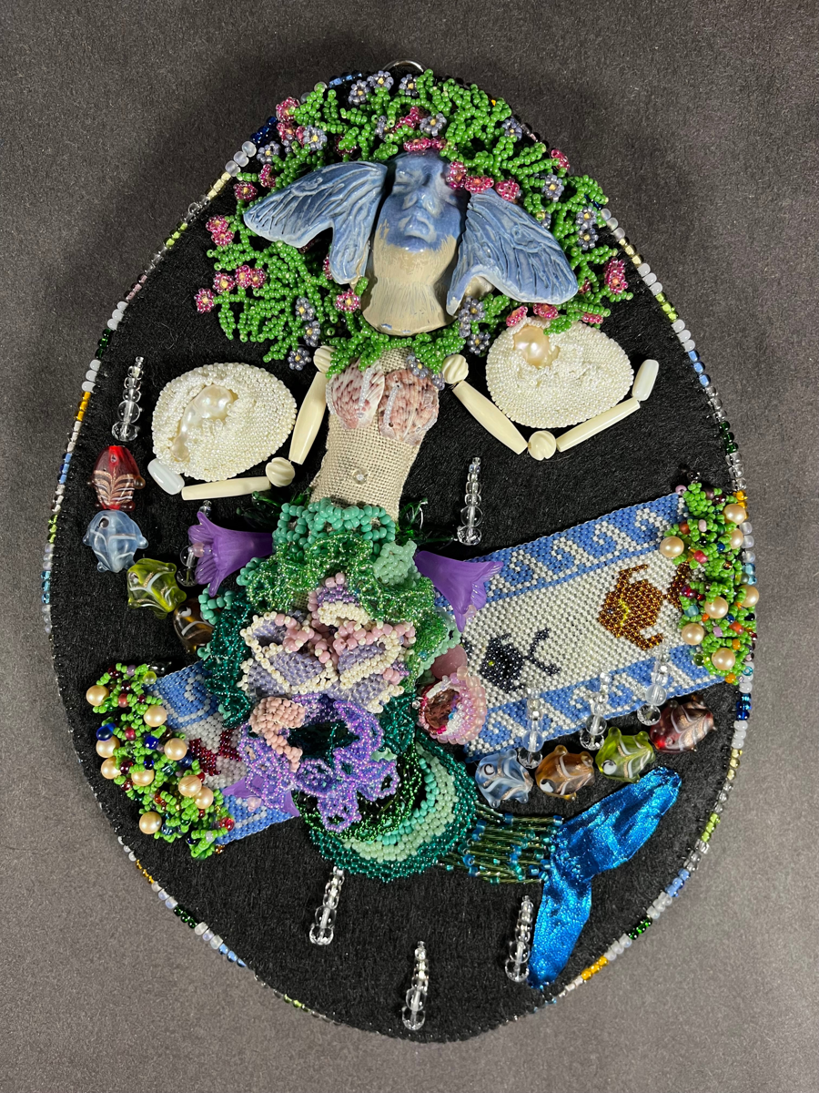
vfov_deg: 67.3
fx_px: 820
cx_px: 410
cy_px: 546
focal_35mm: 26
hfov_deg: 53.1
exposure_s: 1/62
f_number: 1.6
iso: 125
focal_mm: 5.1
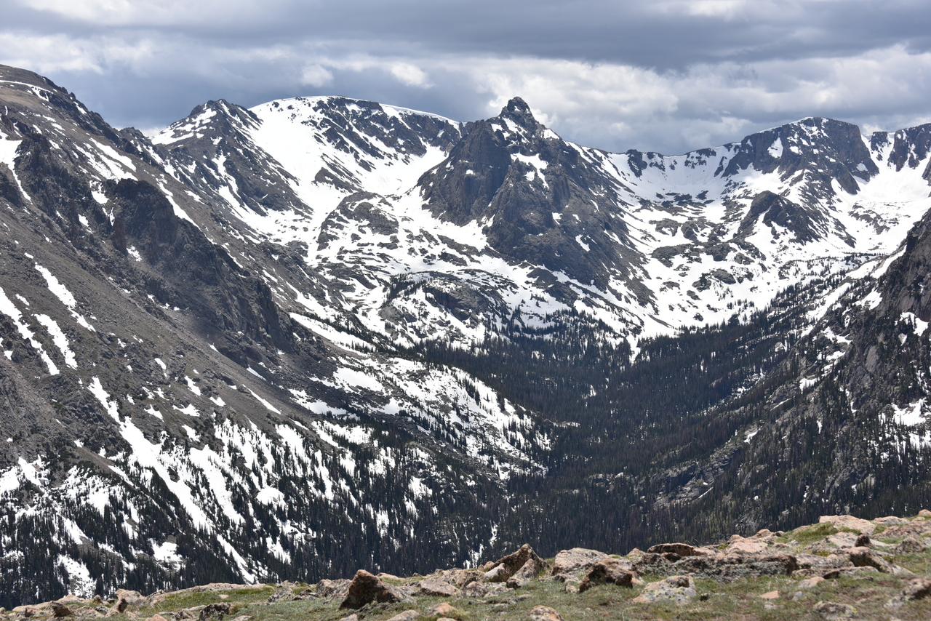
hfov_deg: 29.6
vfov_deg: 20.0
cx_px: 466
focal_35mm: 68
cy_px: 310
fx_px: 1759
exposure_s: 1/320
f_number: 9
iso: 100
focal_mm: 68
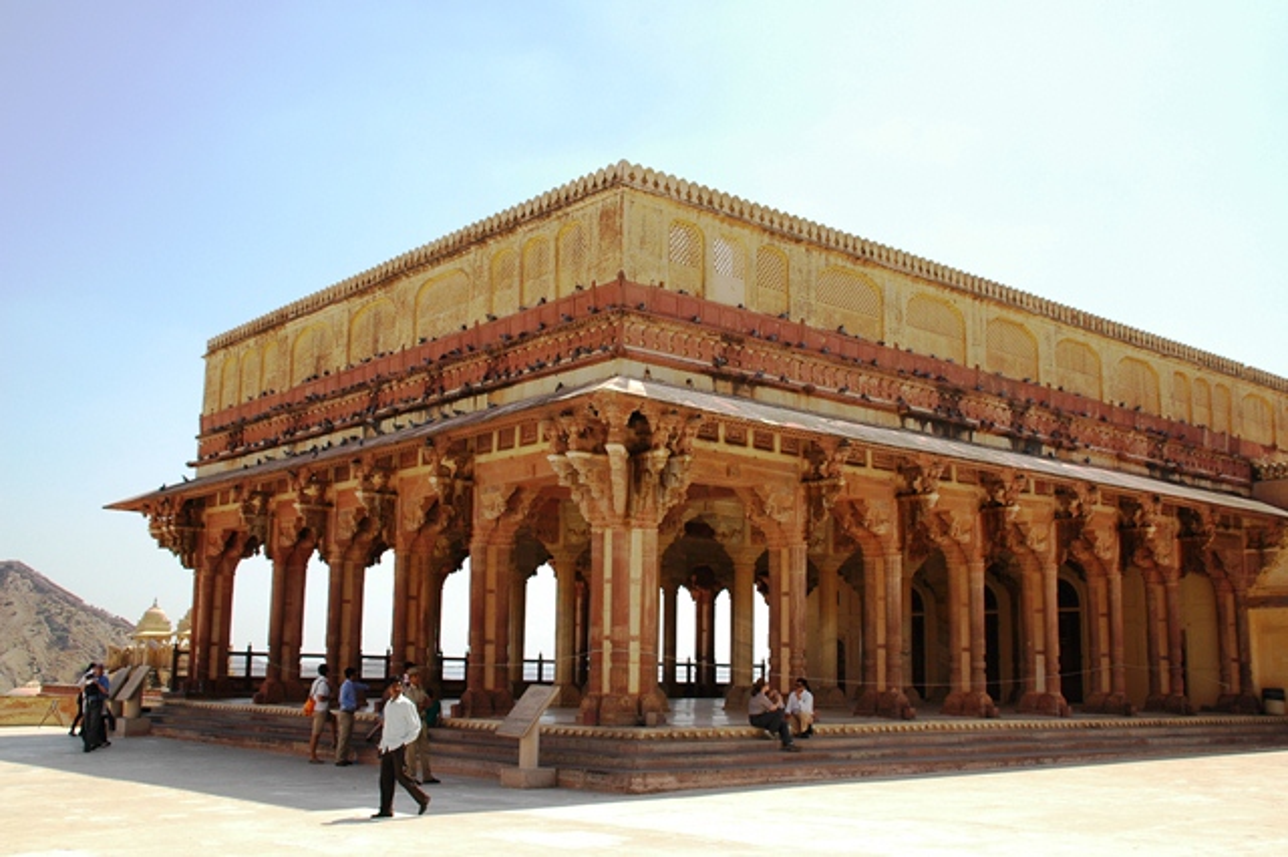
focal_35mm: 38
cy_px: 428
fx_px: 1341
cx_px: 644
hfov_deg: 51.3
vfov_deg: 35.5
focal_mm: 25
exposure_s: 1/250
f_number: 10
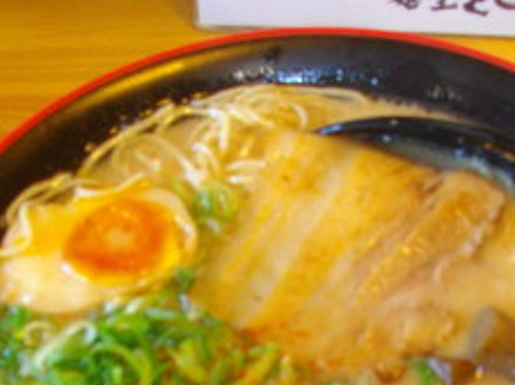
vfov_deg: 20.6
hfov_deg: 28.2
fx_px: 1025
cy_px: 386
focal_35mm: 69
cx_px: 300
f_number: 2.9
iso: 227
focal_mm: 5.7
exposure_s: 1/50
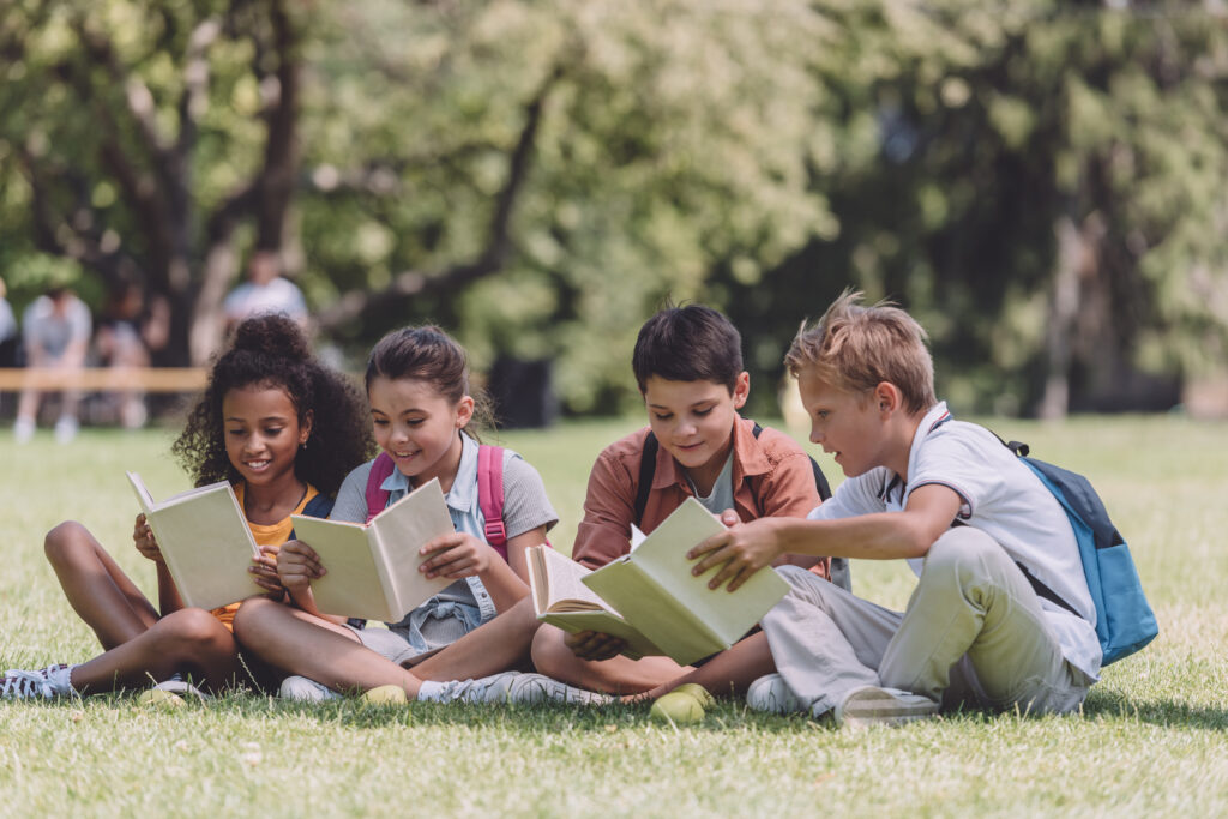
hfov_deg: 12.1
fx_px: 5799
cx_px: 614
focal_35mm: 170
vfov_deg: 8.1
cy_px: 410
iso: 100
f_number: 3.5
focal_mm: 170
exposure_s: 1/500
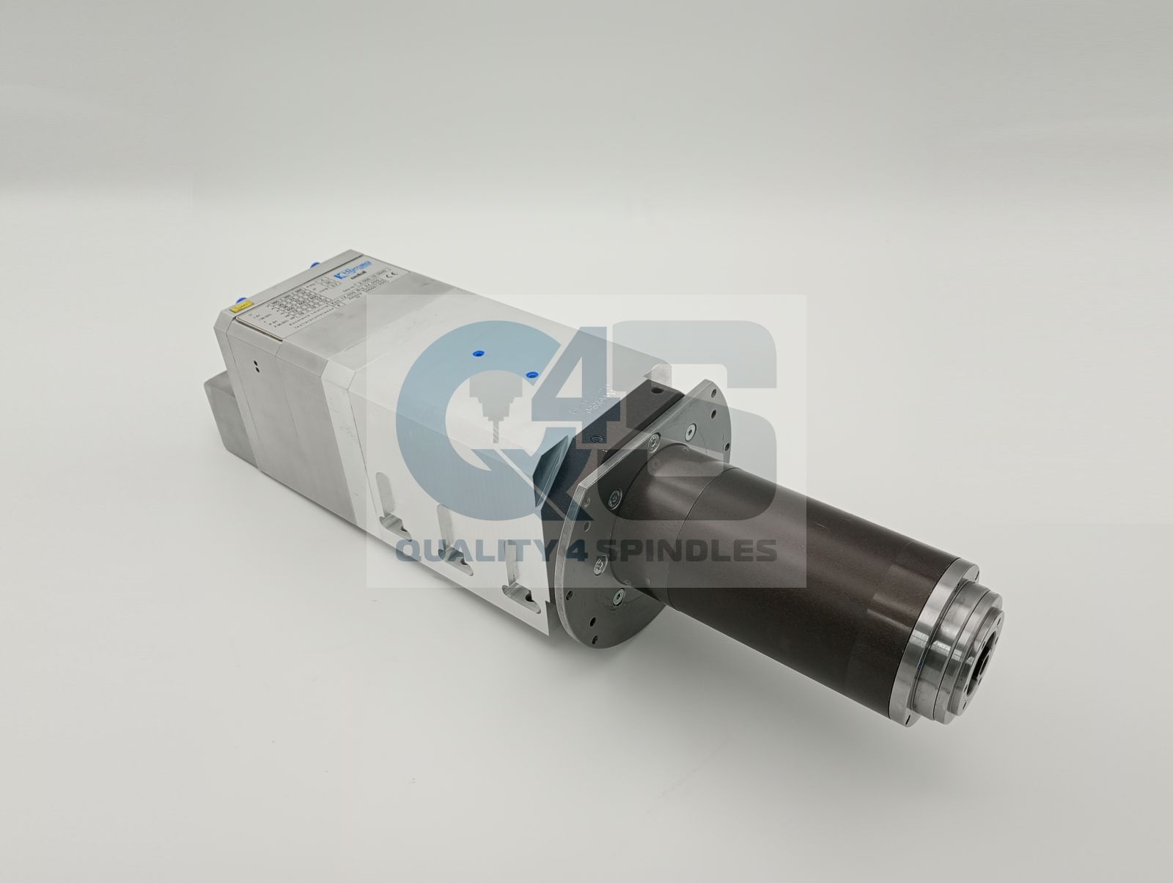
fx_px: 950
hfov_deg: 63.4
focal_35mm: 28
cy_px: 442
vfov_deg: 49.9
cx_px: 586
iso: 434
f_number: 1.8
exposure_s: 1/99.9
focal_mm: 4.27
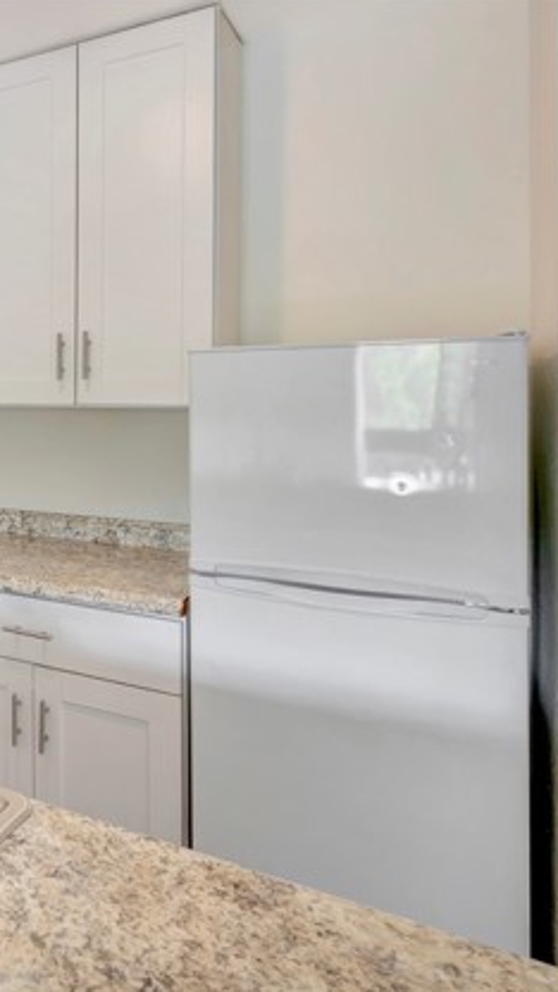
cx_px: -141
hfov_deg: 32.0
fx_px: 763
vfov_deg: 66.1
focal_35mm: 29
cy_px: 501
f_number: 8
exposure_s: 1/4
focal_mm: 18
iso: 400
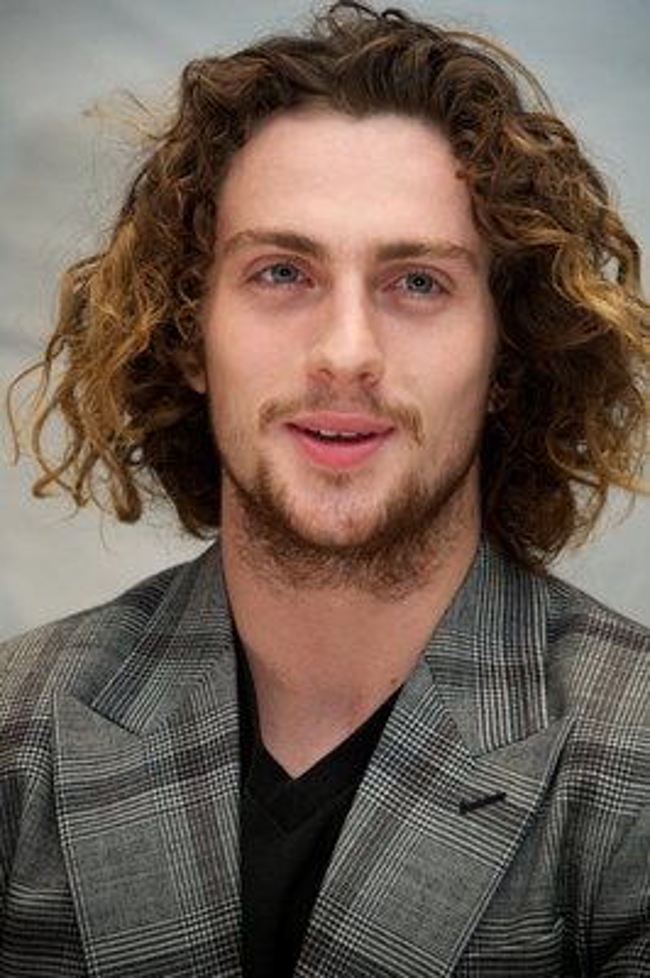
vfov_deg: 8.2
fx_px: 6782
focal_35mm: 250
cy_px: 489
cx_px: 325
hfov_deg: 5.5
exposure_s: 1/60
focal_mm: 250
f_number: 5.6
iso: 640
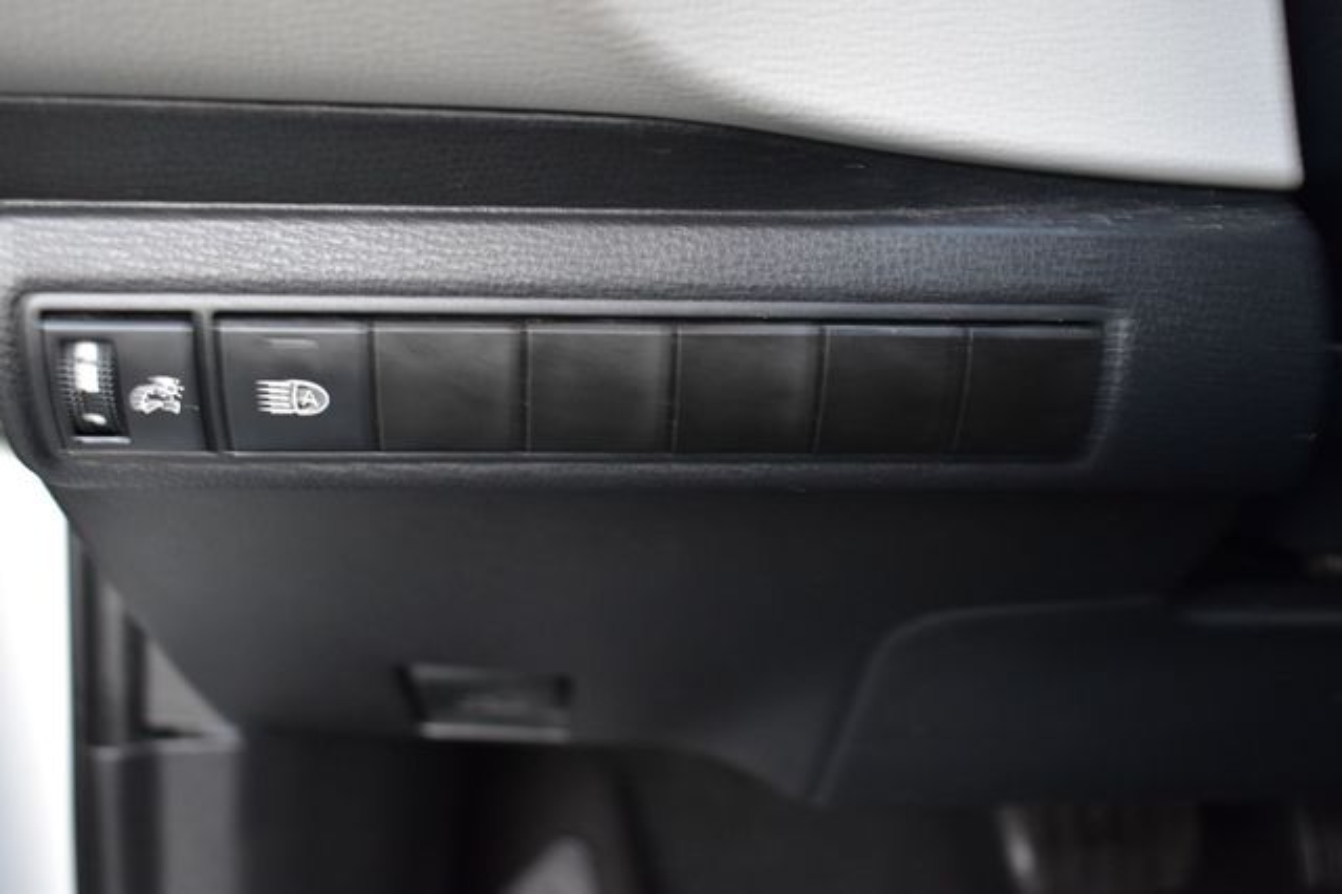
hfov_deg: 53.2
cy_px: 447
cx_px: 671
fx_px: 1341
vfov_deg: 36.8
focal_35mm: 36
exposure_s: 1/15
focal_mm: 24
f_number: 4.5
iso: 1600
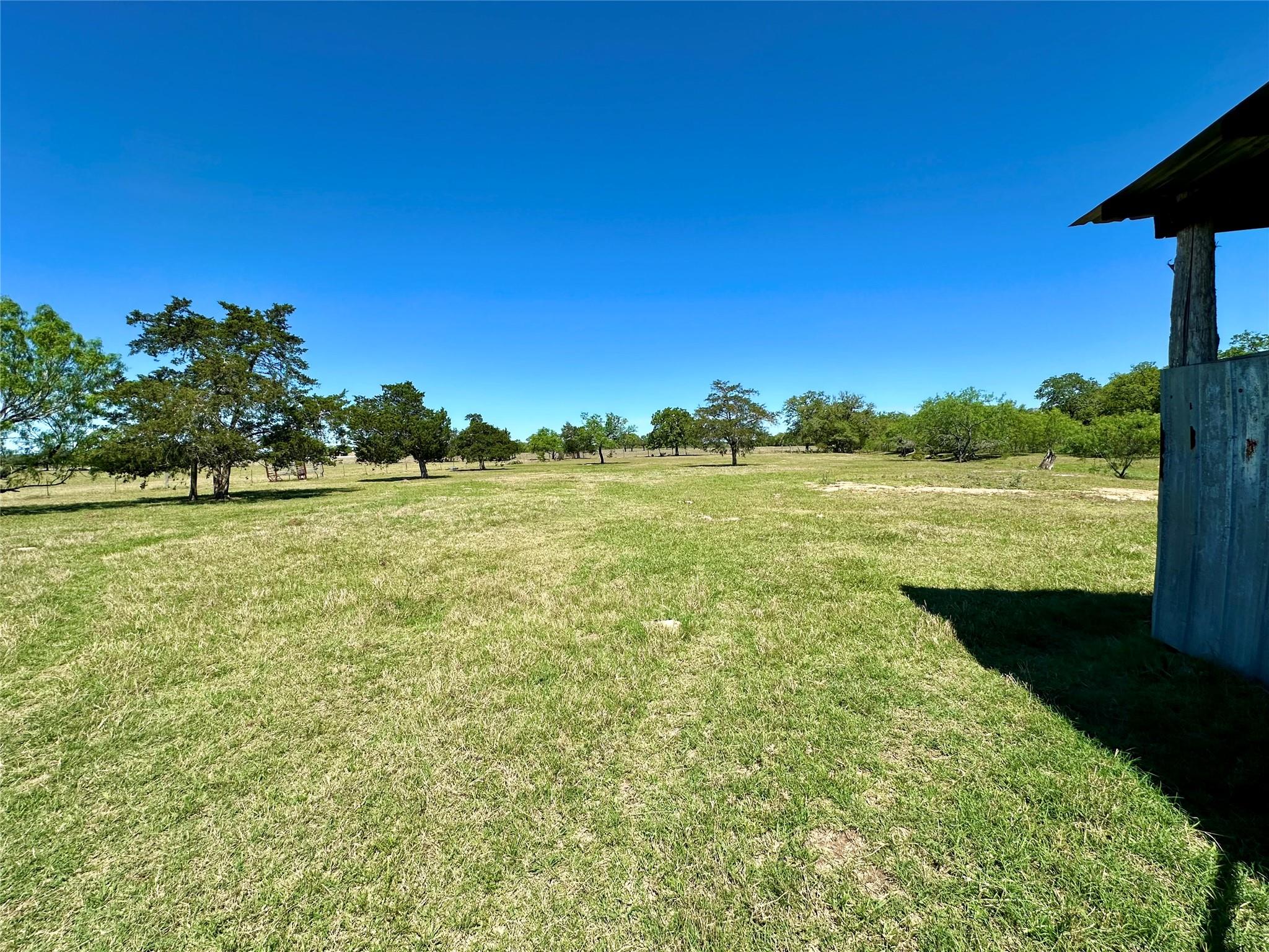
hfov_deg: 102.1
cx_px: 634
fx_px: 513
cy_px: 476
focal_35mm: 14
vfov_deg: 85.7
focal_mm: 2.22
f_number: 2.2
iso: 40
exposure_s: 1/2132
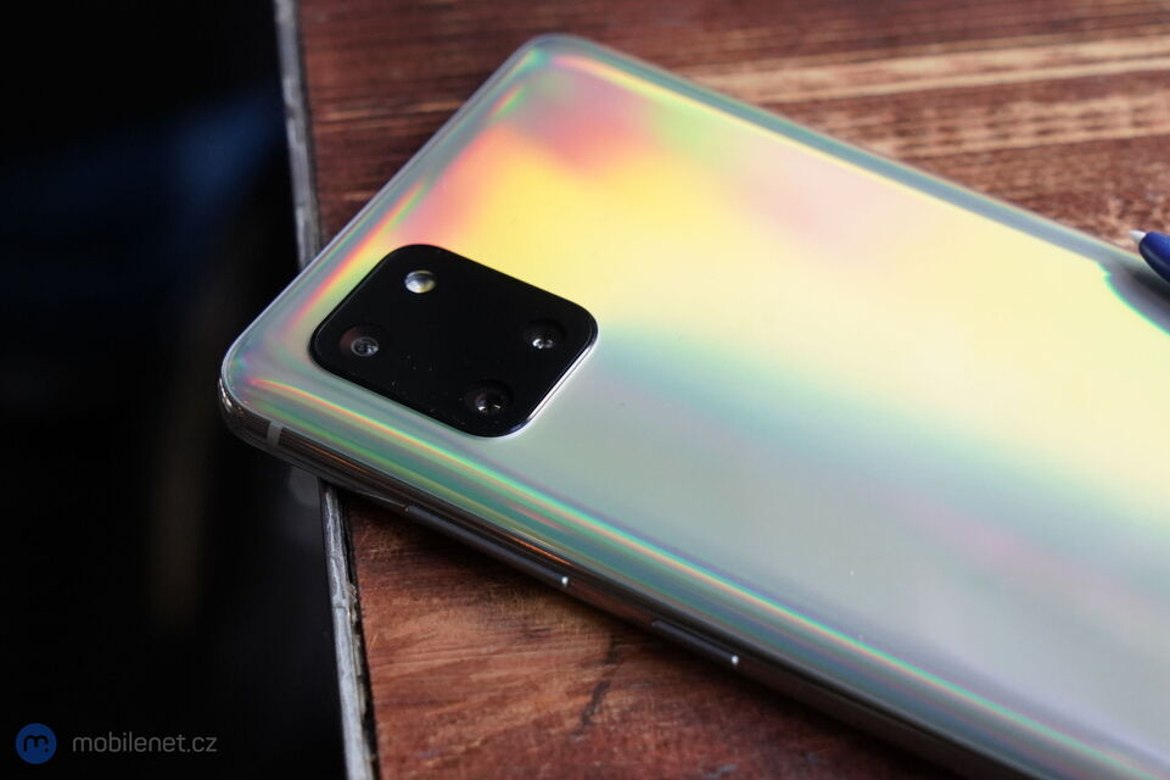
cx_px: 585
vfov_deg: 19.4
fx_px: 2274
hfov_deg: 28.9
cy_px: 390
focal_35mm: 70
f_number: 9
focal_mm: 70
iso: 3200
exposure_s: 1/320
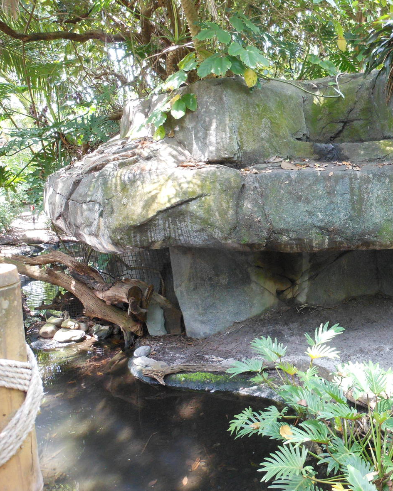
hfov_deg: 38.9
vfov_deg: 49.1
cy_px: 246
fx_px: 538
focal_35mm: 37
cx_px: 301
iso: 250
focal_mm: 5
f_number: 3.7
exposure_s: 1/30
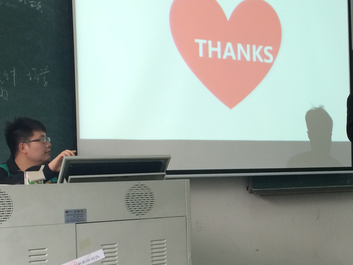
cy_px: 183
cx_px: 244
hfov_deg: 29.5
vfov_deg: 22.5
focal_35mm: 65
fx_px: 663
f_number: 2.2
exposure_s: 1/33
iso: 50
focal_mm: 4.15
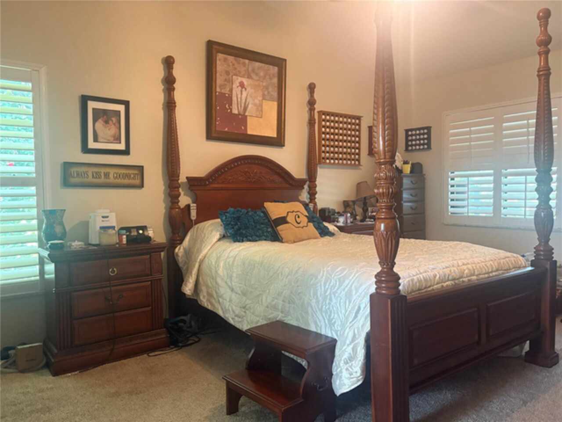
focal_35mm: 26
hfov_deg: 67.3
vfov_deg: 53.1
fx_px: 422
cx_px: 281
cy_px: 211
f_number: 1.6
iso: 400
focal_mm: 5.96
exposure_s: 1/60
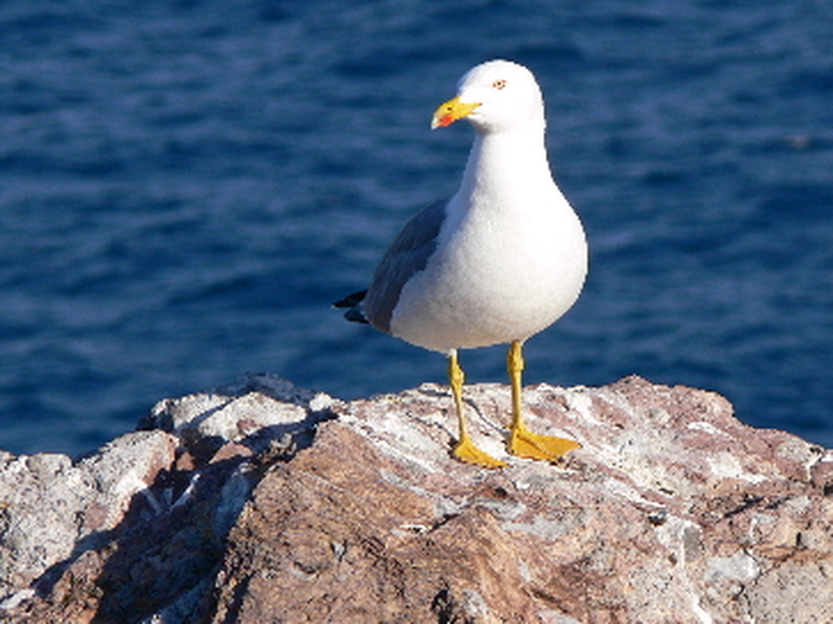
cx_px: 498
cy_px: 242
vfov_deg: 2.6
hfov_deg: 3.4
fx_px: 13904
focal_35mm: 578
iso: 80
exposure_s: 1/400
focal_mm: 88.8
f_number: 5.6
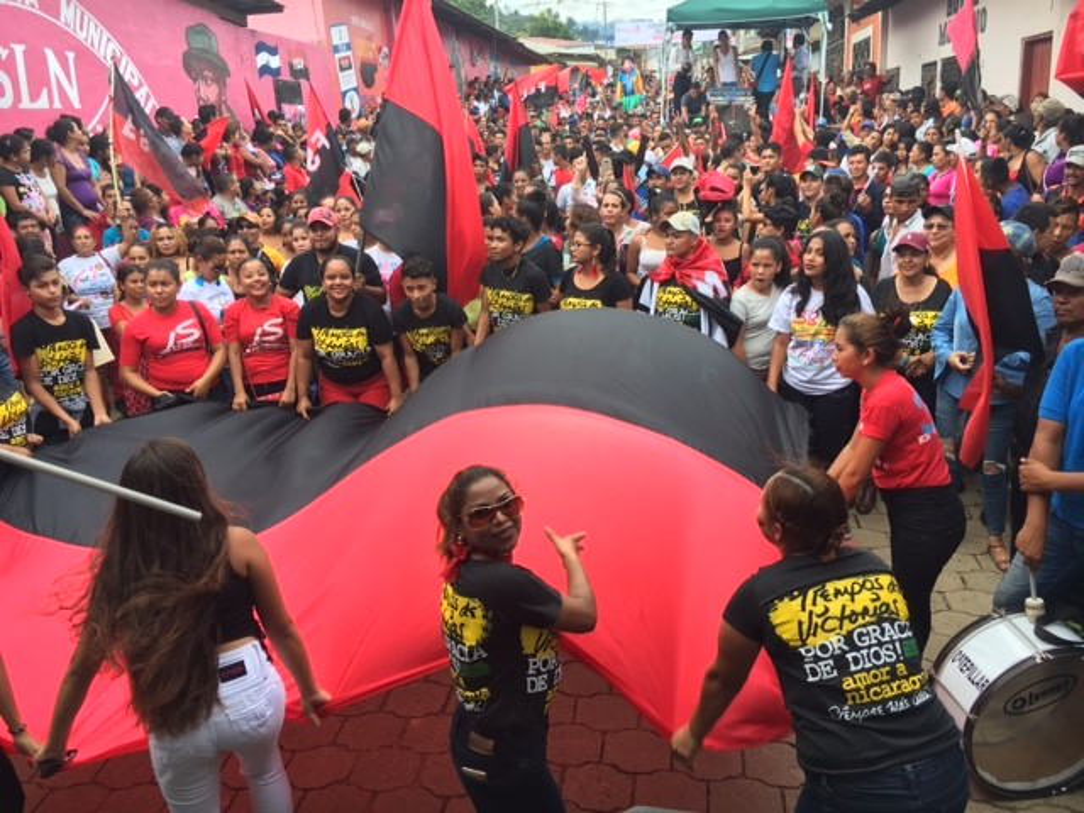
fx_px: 908
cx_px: 542
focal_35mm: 29
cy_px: 406
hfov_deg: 61.7
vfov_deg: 48.2
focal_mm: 4.15
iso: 25
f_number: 2.2
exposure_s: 1/166
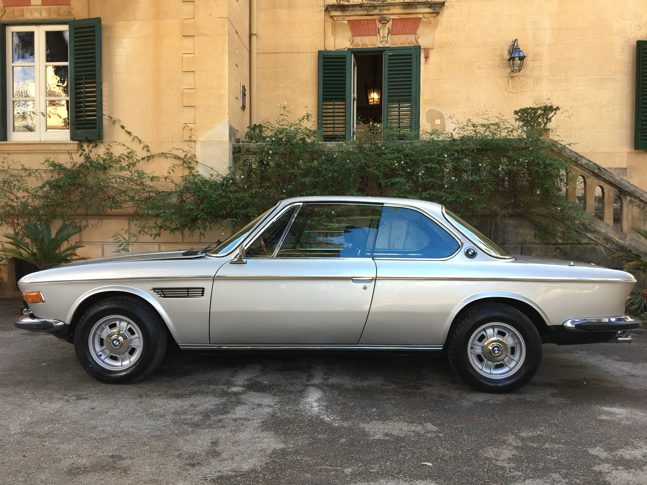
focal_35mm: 29
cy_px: 242
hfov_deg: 61.7
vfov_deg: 48.2
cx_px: 324
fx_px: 542
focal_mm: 4.15
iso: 32
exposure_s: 1/100
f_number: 2.2
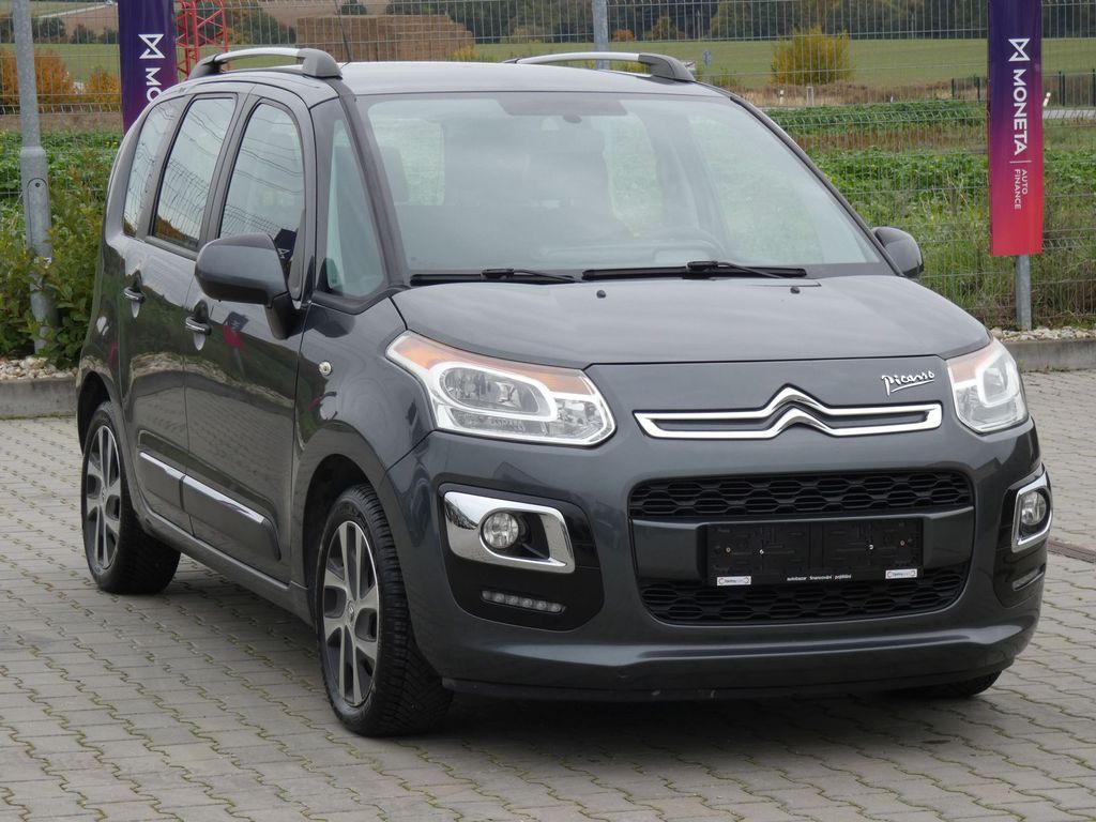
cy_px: 411
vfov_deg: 14.5
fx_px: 3229
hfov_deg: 19.3
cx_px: 548
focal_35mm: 102
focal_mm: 18.3
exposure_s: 1/100
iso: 80
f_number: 5.6
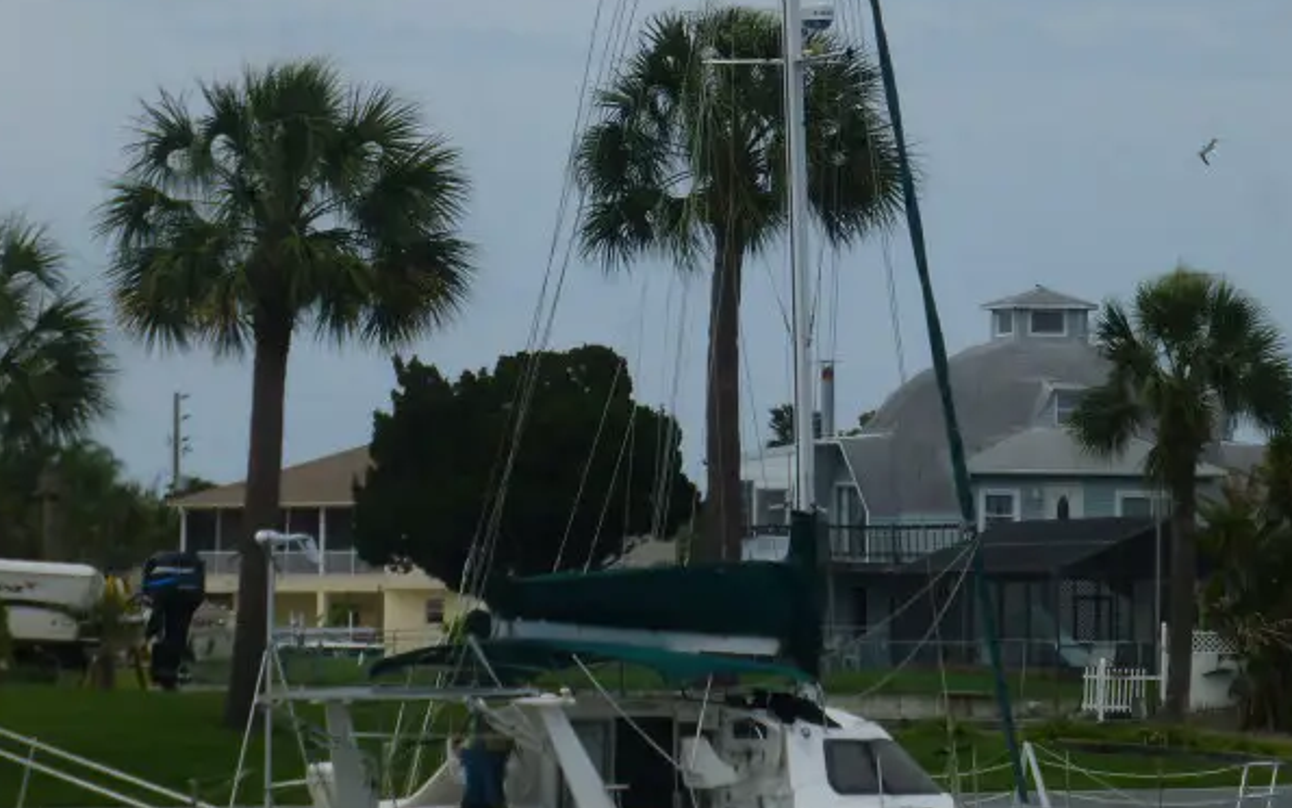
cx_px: 680
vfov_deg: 6.3
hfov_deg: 10.1
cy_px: 152
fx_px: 7289
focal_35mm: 207
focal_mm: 19.4
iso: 100
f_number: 5.3
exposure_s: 1/1000
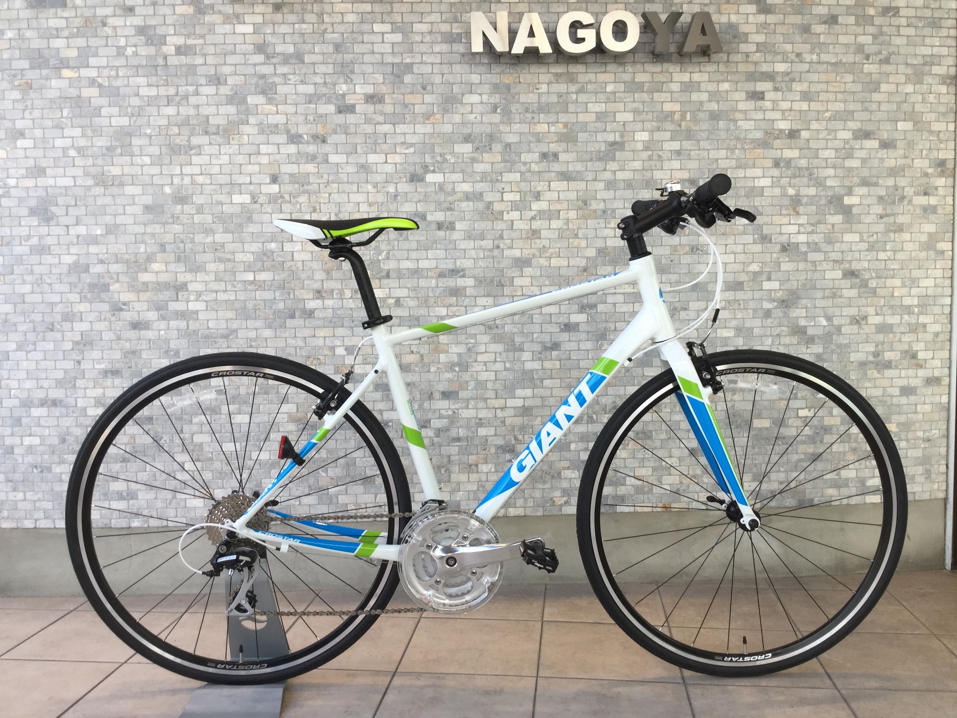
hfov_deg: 58.4
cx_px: 478
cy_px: 359
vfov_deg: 45.4
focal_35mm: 31
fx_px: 857
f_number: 2.4
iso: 32
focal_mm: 3.3
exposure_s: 1/100
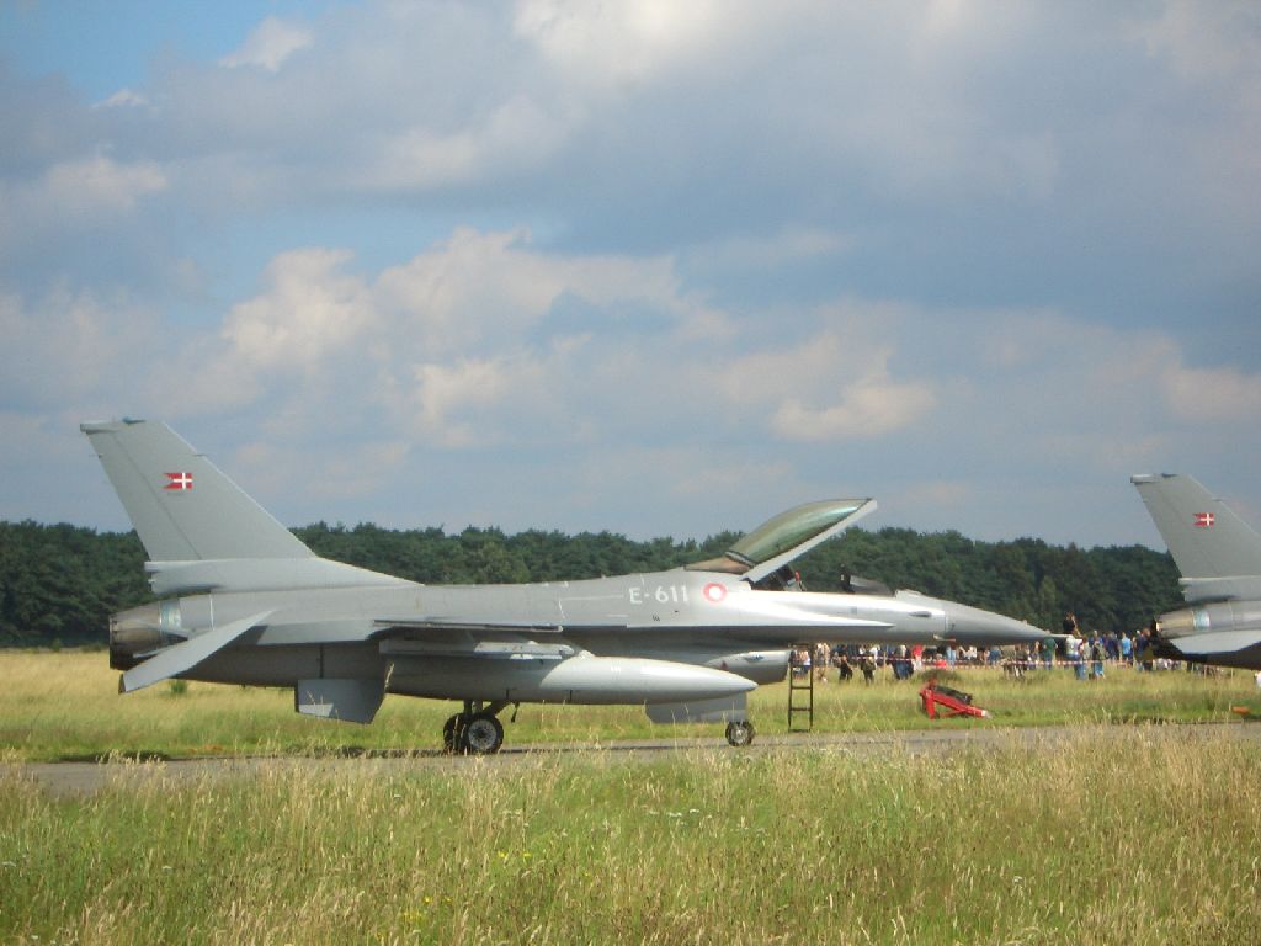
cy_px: 473
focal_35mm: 105
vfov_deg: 14.1
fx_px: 3825
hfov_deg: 18.7
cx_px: 630
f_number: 7.7
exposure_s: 1/200
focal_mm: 17.4
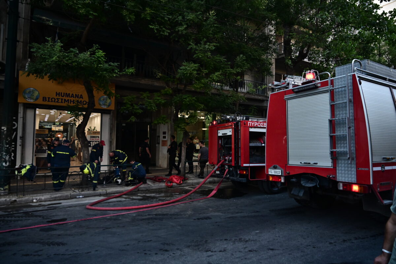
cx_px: 198
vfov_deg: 53.1
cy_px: 132
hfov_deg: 73.7
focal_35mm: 24
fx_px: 264
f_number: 4
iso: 3200
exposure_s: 1/2000
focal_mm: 24
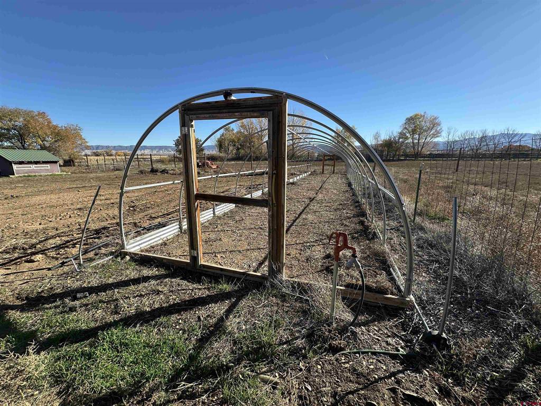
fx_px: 219
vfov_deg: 85.7
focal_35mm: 14
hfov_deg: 102.1
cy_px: 203
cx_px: 270
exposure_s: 1/1276
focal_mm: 2.22
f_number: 2.2
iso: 50
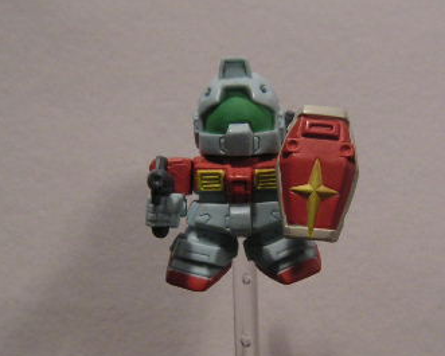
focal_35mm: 83
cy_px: 234
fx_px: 1093
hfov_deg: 23.0
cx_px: 253
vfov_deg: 18.5
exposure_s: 1/4
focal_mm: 6.8
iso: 100
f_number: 2.9
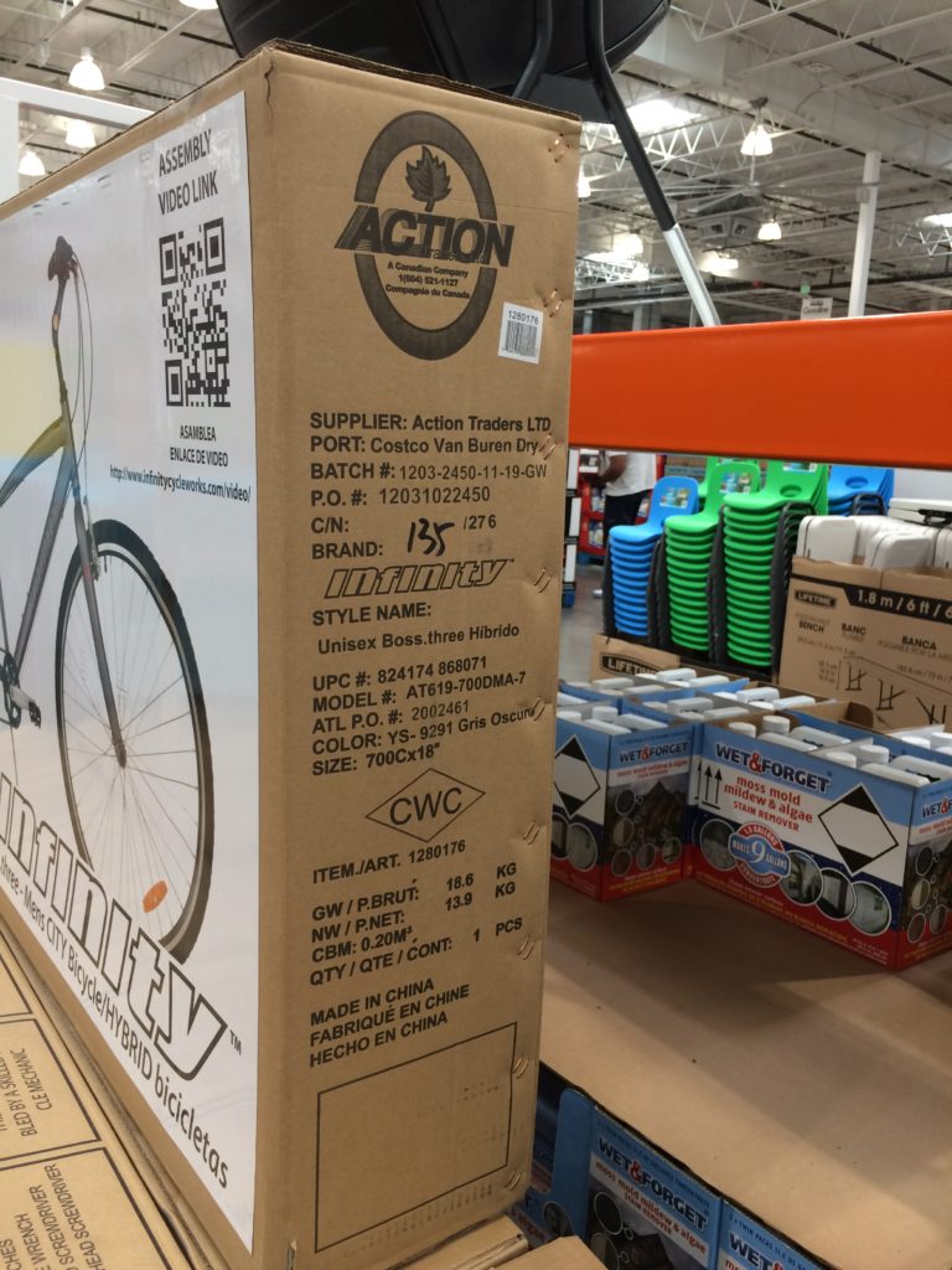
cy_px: 635
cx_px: 476
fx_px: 1063
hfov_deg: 48.2
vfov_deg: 61.7
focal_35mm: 29
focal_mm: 4.15
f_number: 2.2
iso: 64
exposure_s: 1/30
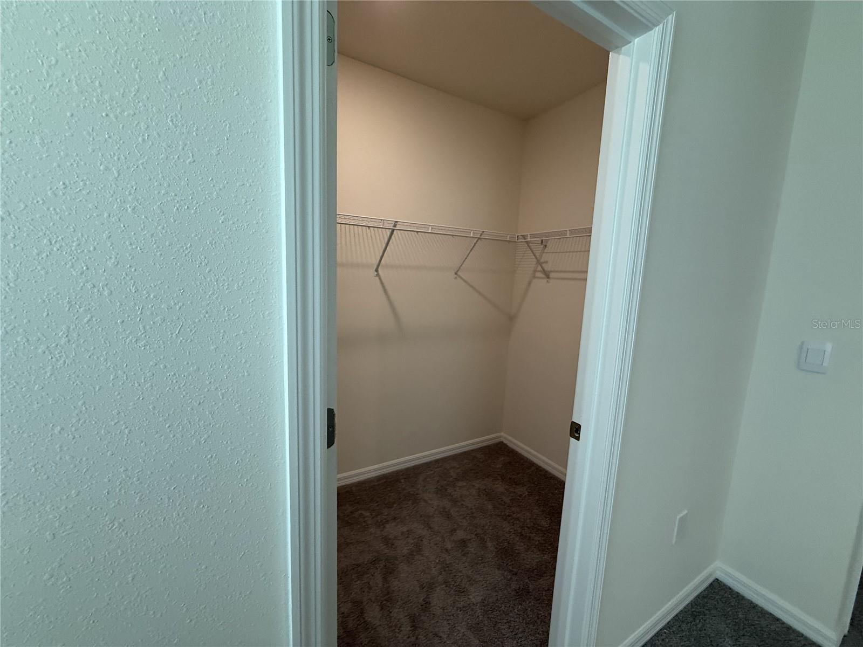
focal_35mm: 14
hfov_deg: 102.1
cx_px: 432
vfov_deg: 85.7
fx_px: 349
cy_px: 324
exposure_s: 1/120
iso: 250
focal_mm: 2.22
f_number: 2.2
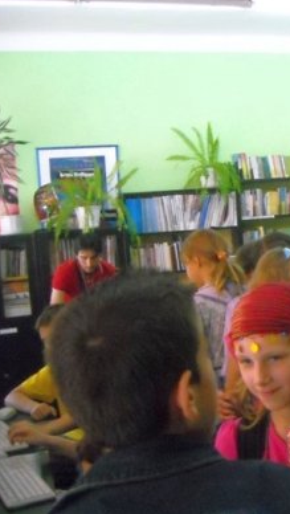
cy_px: 254
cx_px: 339
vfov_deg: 39.8
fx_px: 709
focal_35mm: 52
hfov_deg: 21.6
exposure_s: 1/135
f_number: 2.8
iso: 800
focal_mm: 5.7
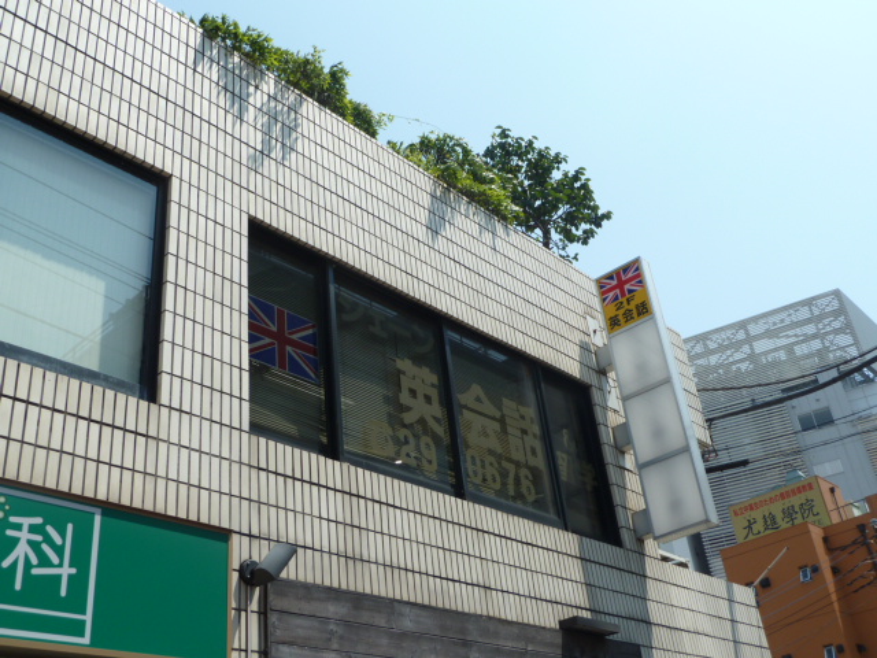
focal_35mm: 37
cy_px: 329
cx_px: 438
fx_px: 937
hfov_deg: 50.1
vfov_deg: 38.7
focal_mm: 6.1
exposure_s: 1/500
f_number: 4.5
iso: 80
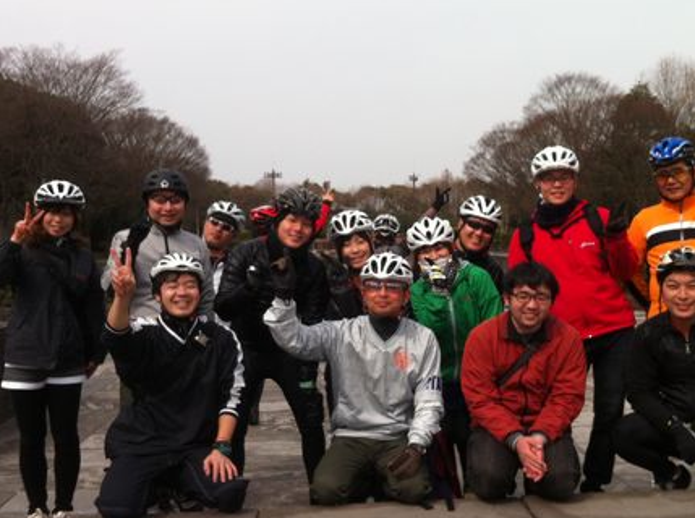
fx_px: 982
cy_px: 249
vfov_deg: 29.6
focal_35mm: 49
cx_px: 407
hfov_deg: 38.9
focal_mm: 3.85
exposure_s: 1/1117
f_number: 2.8
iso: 80
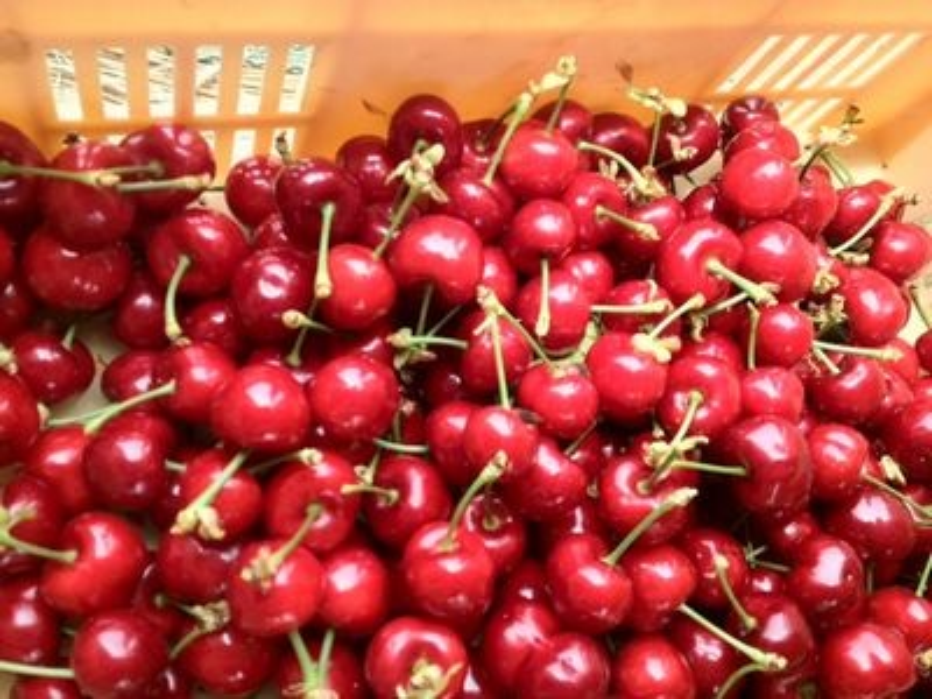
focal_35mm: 35
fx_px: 942
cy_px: 350
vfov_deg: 40.7
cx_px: 466
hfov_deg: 52.6
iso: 64
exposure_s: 1/199
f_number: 2.4
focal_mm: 4.28
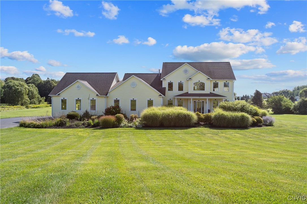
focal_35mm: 29
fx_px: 247
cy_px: 102
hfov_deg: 63.7
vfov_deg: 45.0
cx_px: 154
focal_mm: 29
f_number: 9
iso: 200
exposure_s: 1/400
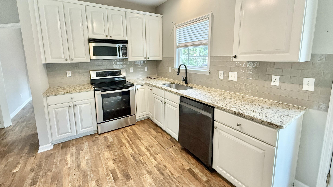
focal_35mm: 16
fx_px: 141
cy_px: 77
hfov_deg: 99.4
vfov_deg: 66.6
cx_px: 165
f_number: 2.2
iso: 200
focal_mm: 2.22
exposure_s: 1/120
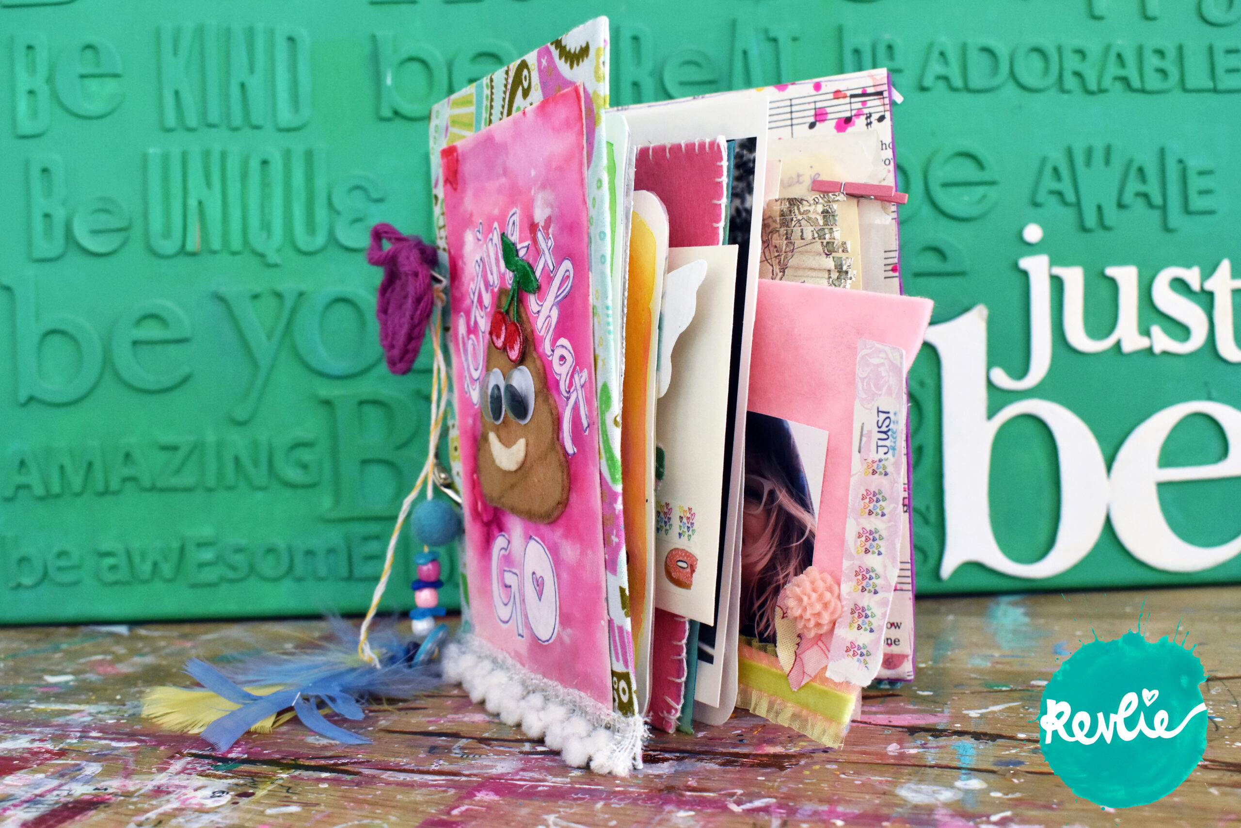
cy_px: 414
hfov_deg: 49.6
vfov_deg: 34.2
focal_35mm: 39
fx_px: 1344
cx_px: 620
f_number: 7.1
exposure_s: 1/100
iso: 1600
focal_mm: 26
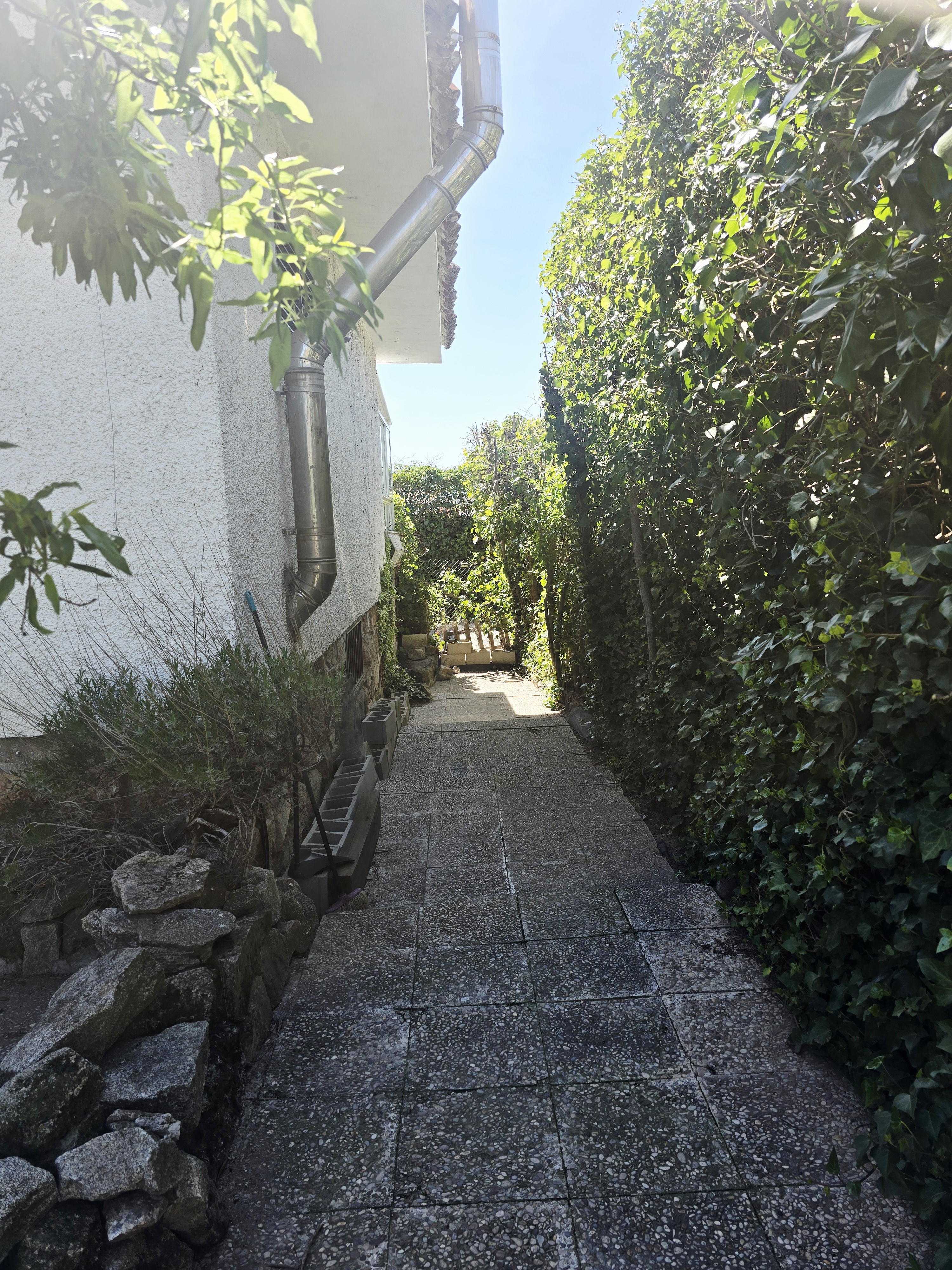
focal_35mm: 23
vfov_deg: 73.9
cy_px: 635
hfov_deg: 58.9
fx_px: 843
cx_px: 476
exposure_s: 1/250
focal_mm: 6.3
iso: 12
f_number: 1.7
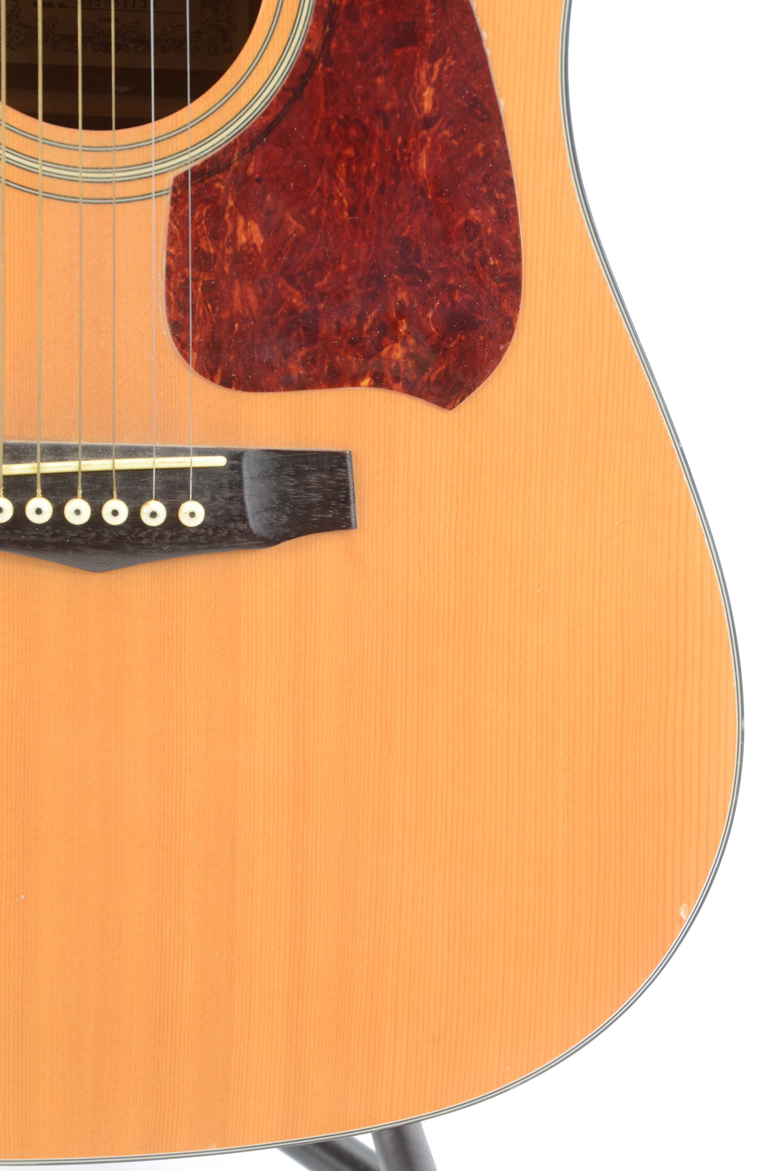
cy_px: 586
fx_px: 2826
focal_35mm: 87
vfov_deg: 23.4
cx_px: 388
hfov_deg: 15.6
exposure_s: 1/80
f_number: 9
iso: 400
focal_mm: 58
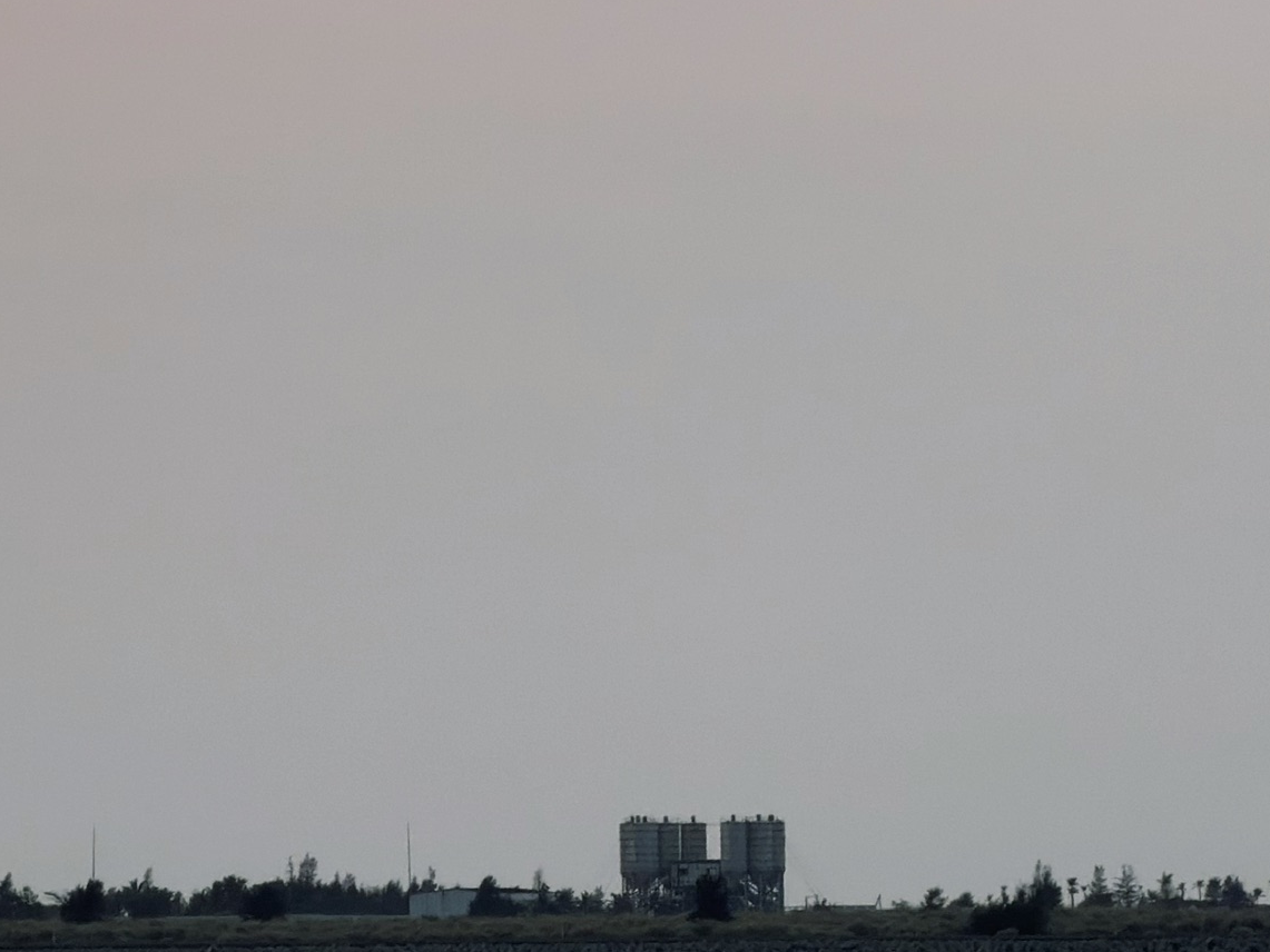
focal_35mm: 359
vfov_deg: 4.1
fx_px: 13172
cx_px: 165
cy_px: 394
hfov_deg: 5.5
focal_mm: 16.89
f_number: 2.8
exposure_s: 1/156
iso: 40
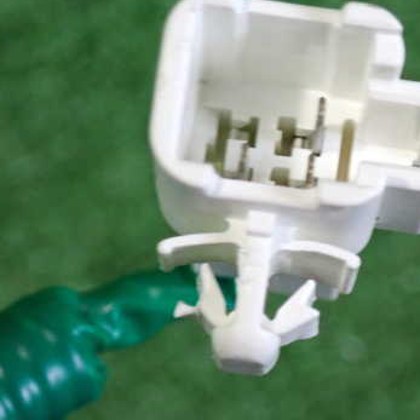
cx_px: 315
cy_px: 208
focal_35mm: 153
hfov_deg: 11.4
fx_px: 2100
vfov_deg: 11.4
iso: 800
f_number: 4.9
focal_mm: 18
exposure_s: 1/30
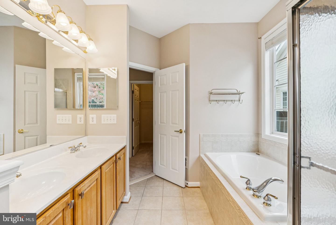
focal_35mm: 16
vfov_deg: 73.8
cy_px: 112
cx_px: 168
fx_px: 149
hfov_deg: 96.7
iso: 500
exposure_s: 1/125
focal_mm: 16
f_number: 4
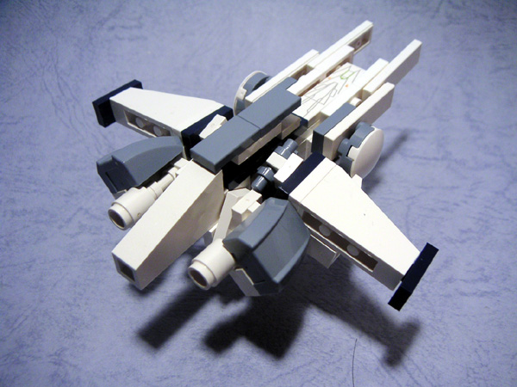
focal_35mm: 38
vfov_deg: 37.7
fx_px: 568
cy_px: 194
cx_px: 258
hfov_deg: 49.0
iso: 80
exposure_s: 1/45
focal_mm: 6
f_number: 2.8
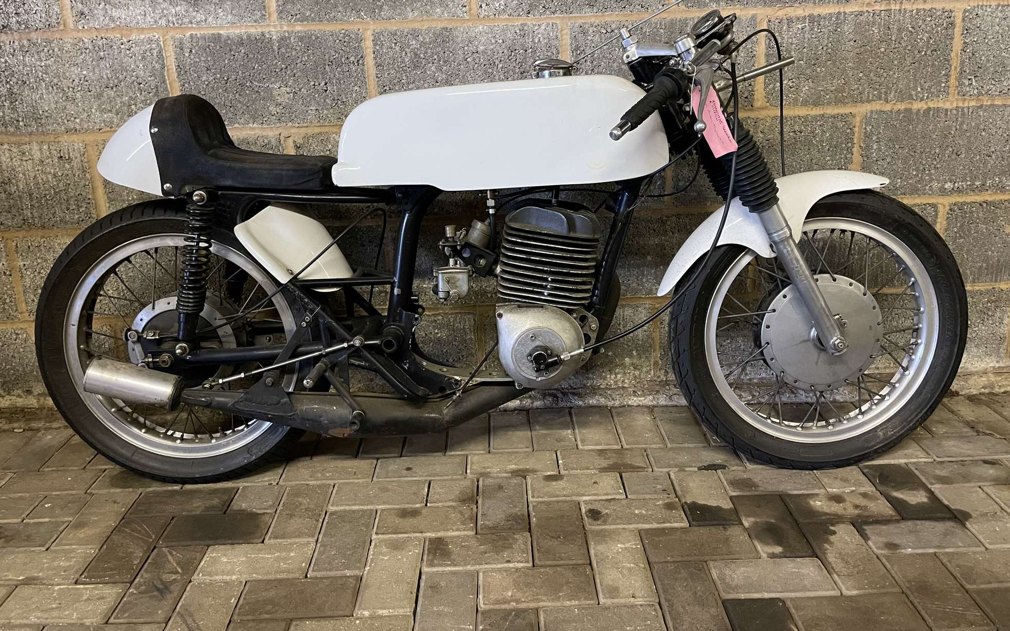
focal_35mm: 28
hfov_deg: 66.5
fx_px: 771
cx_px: 506
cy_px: 262
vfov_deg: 44.4
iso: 500
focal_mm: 4.2
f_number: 1.6
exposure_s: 1/50
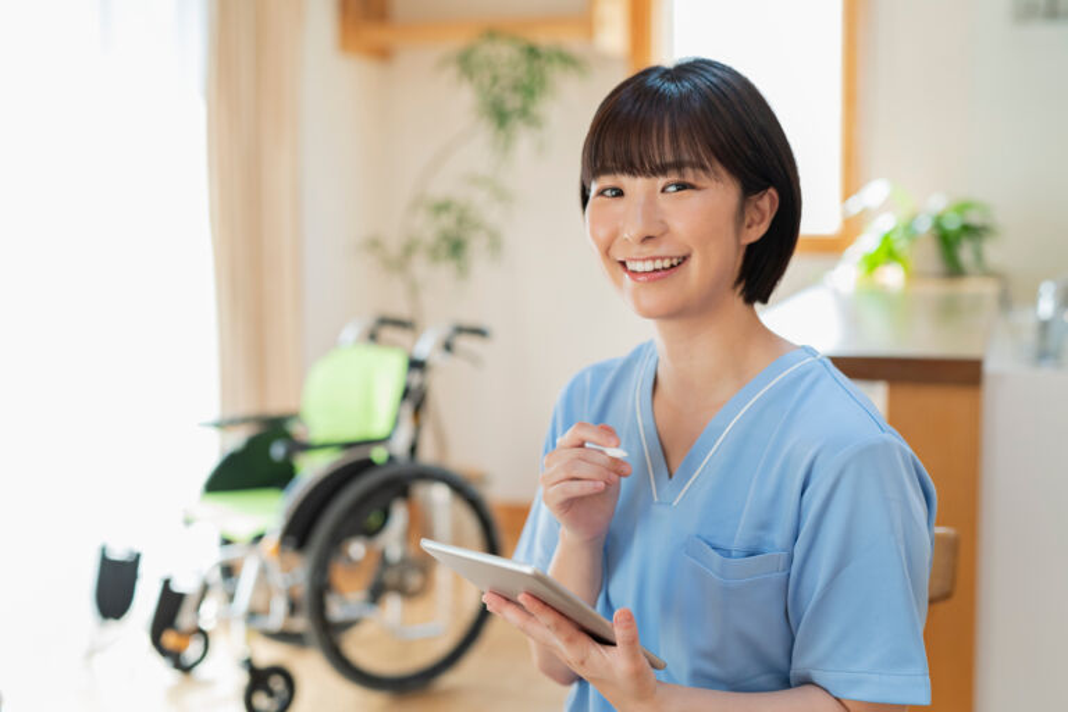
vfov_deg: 27.0
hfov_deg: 39.6
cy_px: 356
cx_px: 534
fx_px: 1483
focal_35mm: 50
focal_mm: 50
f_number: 2.8
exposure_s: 1/250
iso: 640
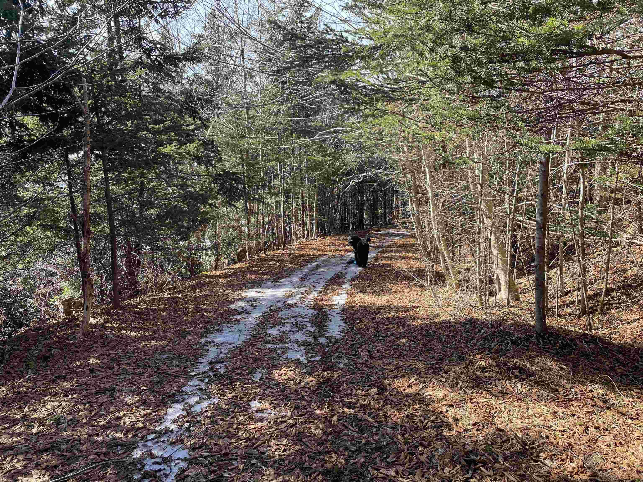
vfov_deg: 53.1
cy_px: 241
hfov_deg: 67.3
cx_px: 322
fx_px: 483
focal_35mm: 26
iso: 32
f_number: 1.6
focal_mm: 4.2
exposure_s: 1/509
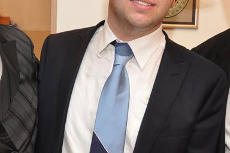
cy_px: 71
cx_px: 110
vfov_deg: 14.2
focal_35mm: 96
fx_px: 613
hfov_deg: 21.3
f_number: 4
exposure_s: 1/50
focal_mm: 24
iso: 400
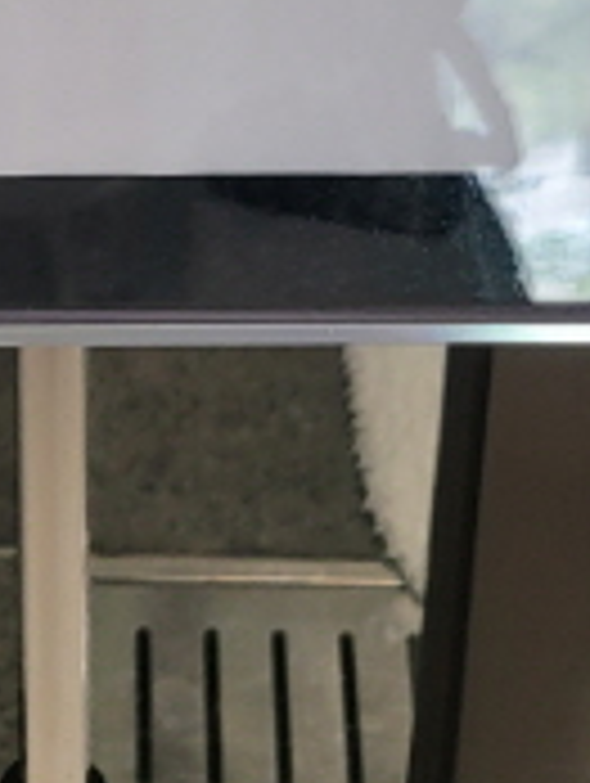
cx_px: 27
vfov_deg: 10.8
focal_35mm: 153
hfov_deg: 9.7
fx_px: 3469
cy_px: -1134
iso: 80
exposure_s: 1/120
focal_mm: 5.4
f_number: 1.8
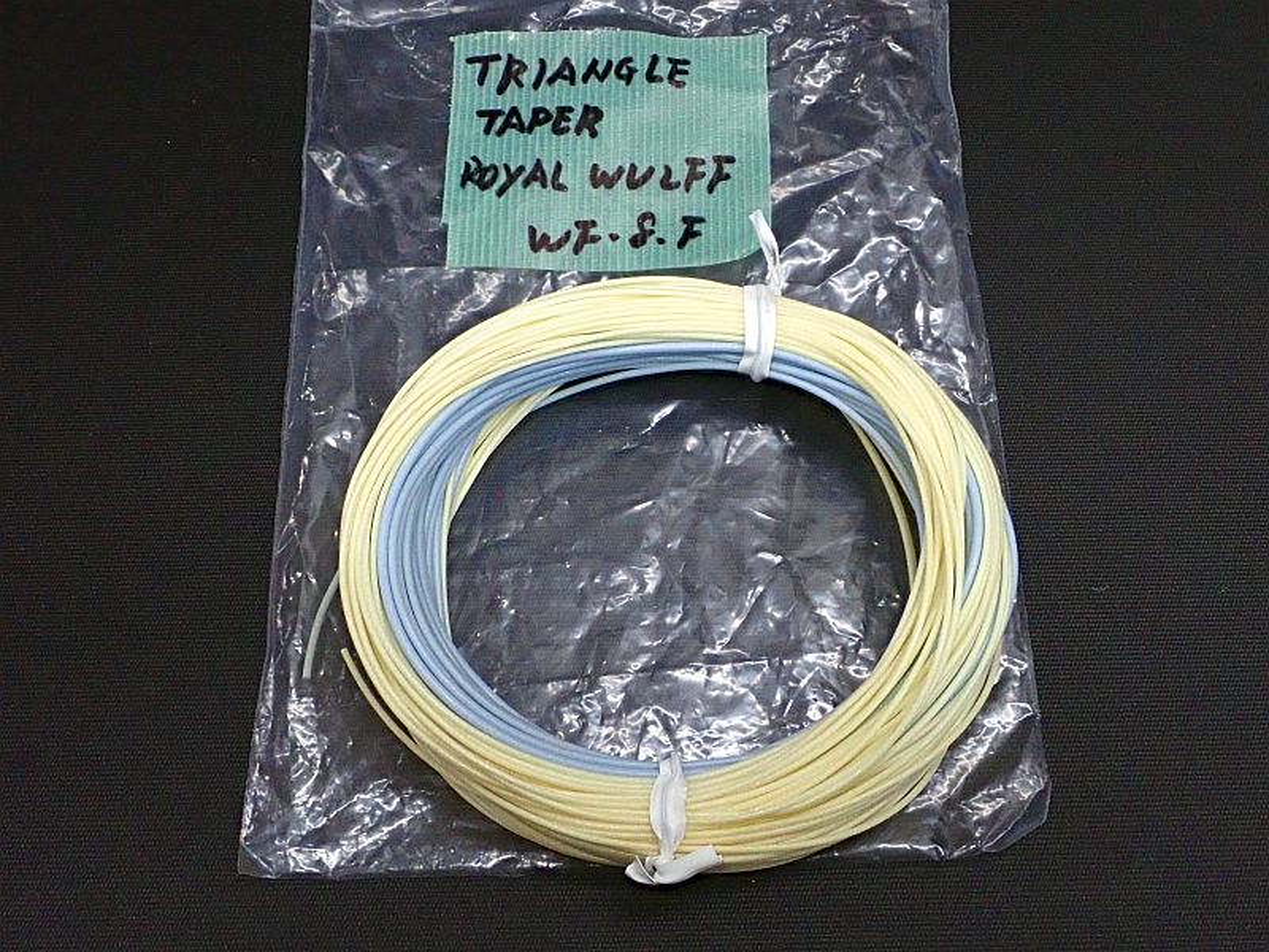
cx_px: 634
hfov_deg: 46.8
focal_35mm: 40
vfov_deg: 36.0
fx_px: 1466
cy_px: 476
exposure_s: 1/100
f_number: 4
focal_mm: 7.34
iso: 800
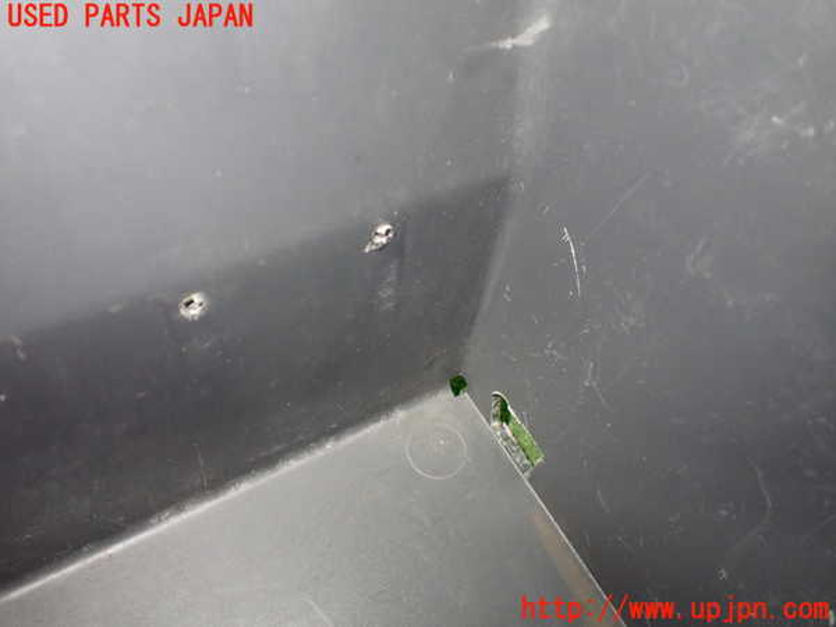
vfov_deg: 46.8
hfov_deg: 60.0
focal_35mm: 30
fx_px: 725
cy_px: 314
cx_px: 418
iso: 800
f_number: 2.3
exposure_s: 1/60
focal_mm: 5.4
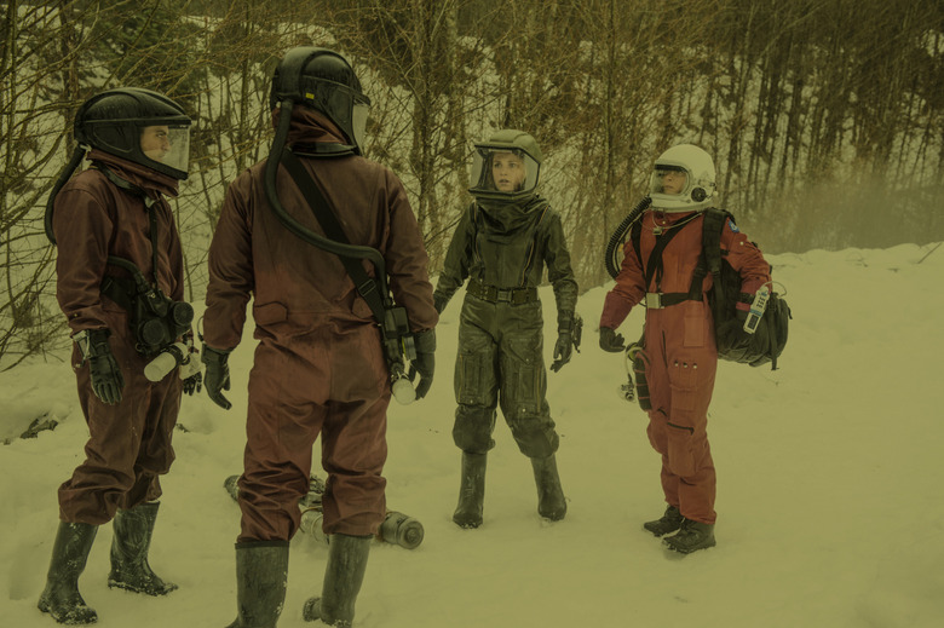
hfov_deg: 41.1
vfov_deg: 28.0
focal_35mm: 48
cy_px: 314
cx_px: 472
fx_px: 1258
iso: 320
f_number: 4.5
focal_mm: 48
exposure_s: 1/125
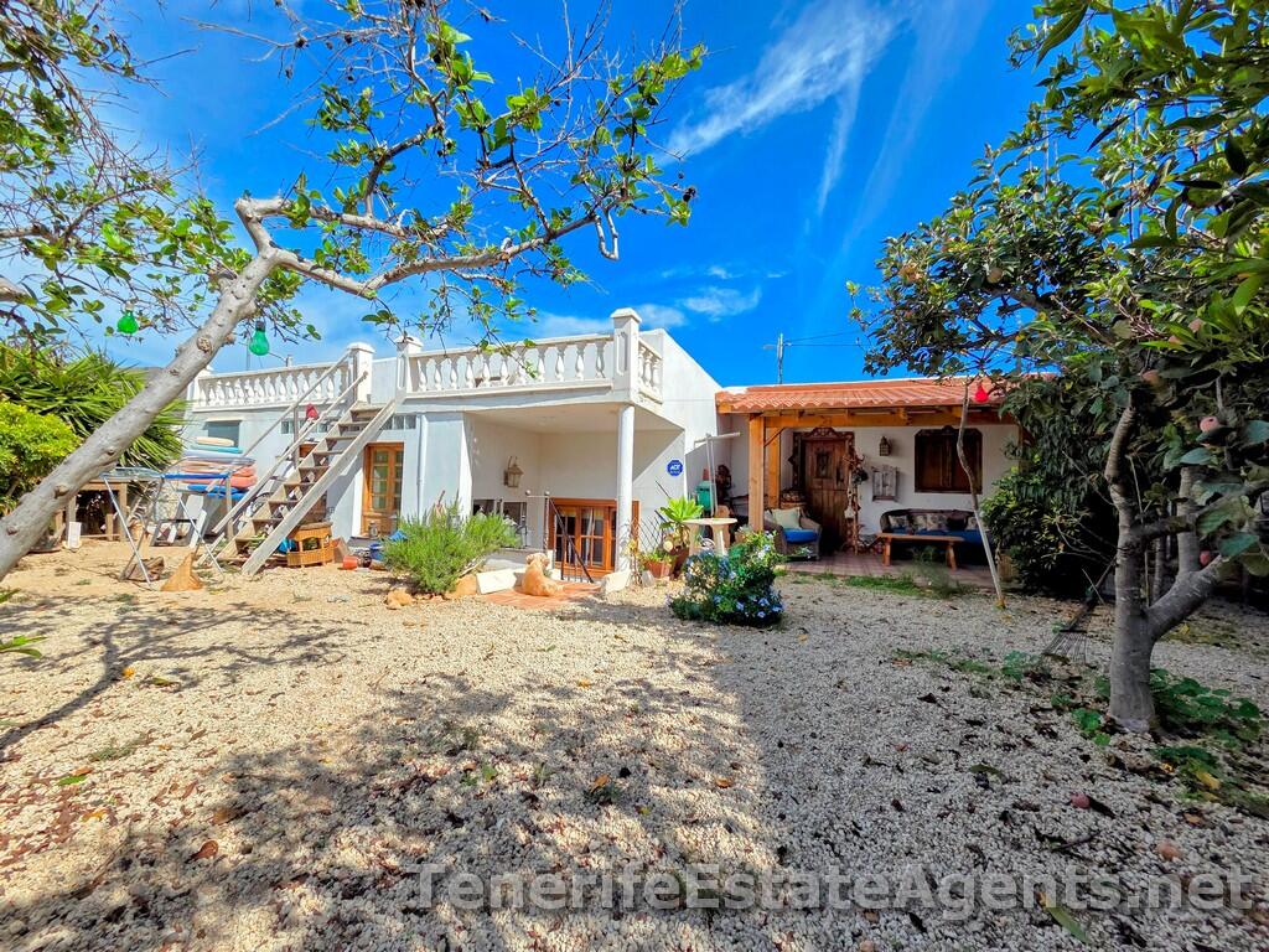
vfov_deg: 89.9
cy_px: 476
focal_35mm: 13
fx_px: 477
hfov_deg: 106.2
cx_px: 634
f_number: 2.2
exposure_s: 1/2077
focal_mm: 2.2
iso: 50
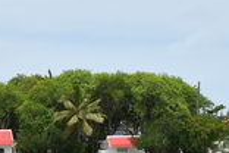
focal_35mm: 277
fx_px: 1762
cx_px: 213
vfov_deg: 5.0
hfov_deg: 7.4
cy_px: 110
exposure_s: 1/500
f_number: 8
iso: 125
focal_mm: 40
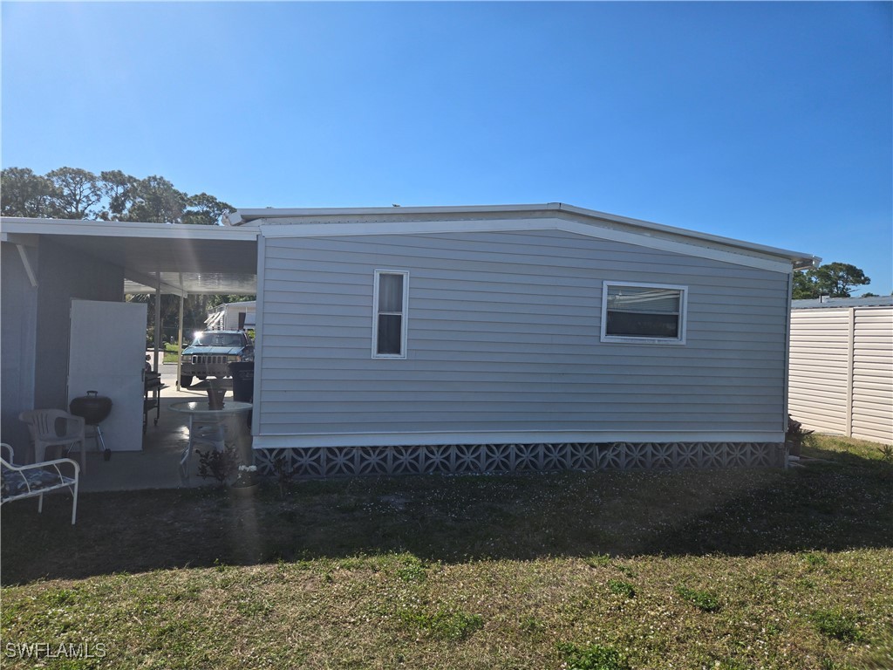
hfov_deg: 73.9
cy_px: 335
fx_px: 593
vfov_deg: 58.9
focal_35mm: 23
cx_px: 446
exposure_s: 1/1930
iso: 25
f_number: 1.8
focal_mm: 5.4
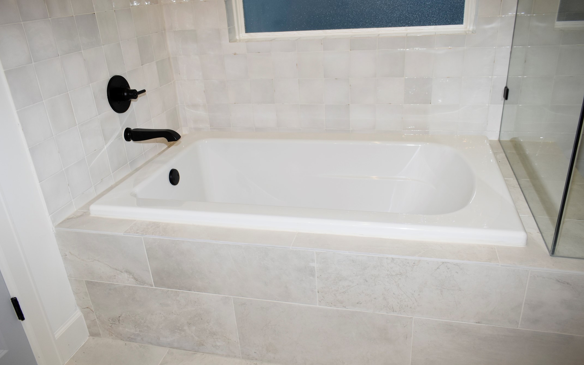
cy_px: 189
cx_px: 287
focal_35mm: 28
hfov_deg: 66.5
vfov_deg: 44.5
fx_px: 446
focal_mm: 18
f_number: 5
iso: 400
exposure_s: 1/200
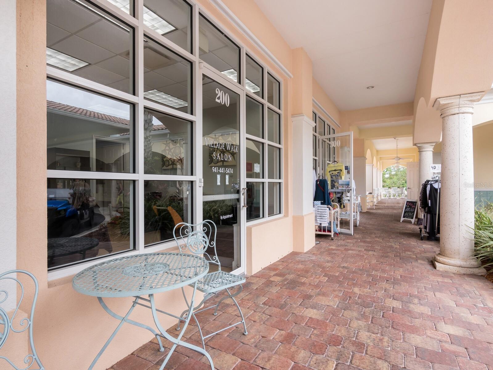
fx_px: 256
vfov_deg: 71.6
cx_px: 246
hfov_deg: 87.8
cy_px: 185
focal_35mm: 18
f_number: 8
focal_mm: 9
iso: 400
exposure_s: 1/80
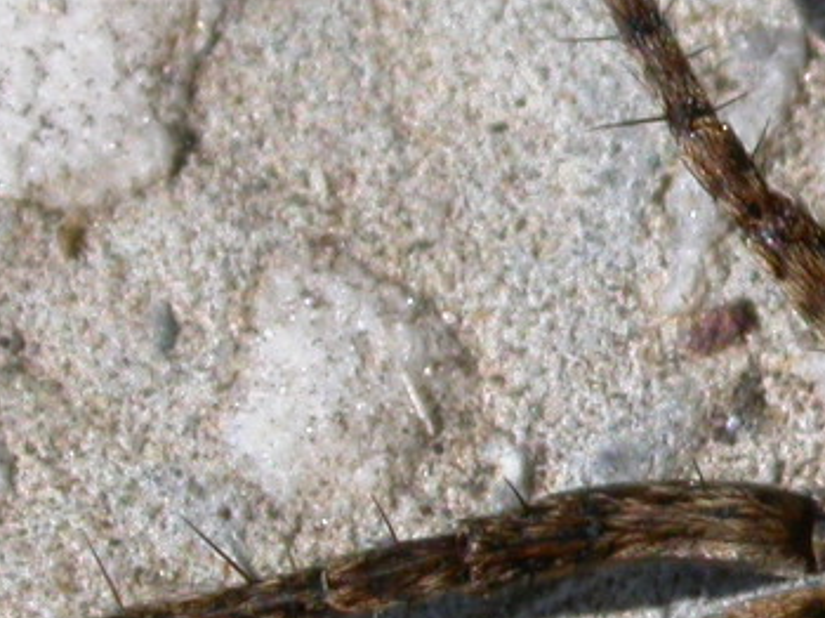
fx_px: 10979
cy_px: 443
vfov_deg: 3.2
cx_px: 1181
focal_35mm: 461
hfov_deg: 4.3
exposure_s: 1/274
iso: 100
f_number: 8.1
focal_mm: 26.2
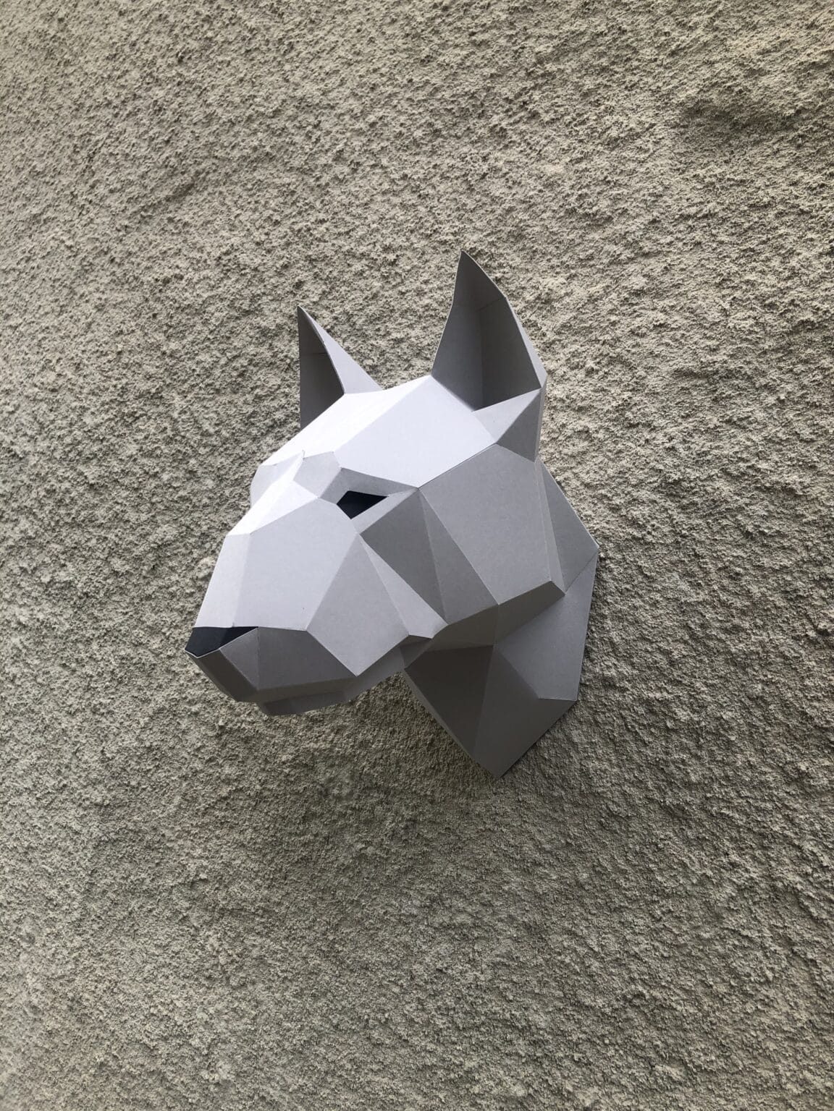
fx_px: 899
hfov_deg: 49.7
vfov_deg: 63.4
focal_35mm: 28
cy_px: 556
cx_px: 417
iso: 20
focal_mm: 3.99
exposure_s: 1/208
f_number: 1.8
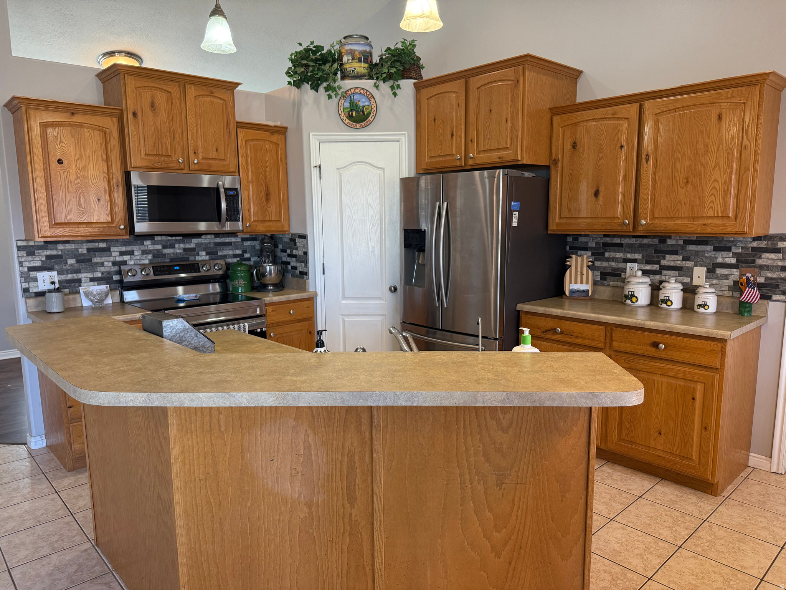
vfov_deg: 56.8
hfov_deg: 71.6
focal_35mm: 24
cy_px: 295
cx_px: 393
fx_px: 545
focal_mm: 6.76
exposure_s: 1/120
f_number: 1.78
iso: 250
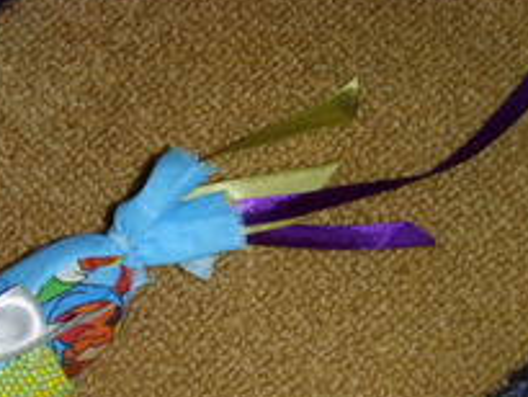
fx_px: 1038
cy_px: 418
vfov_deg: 20.8
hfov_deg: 27.2
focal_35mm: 68
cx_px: 26
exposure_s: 1/30
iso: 50
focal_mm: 6.3
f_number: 6.3
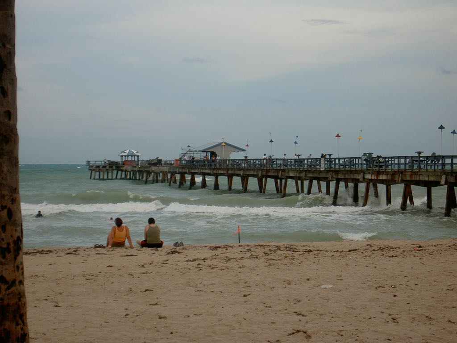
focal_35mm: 89
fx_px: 1175
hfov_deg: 22.0
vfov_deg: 16.6
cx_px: 228
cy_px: 172
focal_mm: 14.7
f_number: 4.6
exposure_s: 1/200
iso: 50
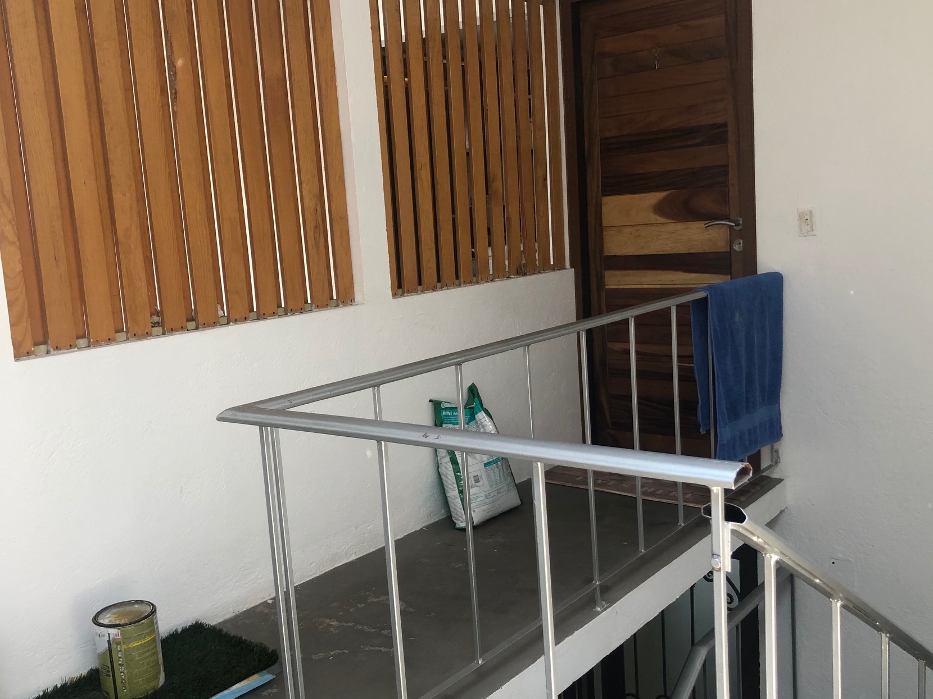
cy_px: 366
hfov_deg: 53.8
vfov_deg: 41.8
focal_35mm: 34
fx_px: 916
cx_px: 410
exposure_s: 1/30
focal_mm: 3.99
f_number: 1.8
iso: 25
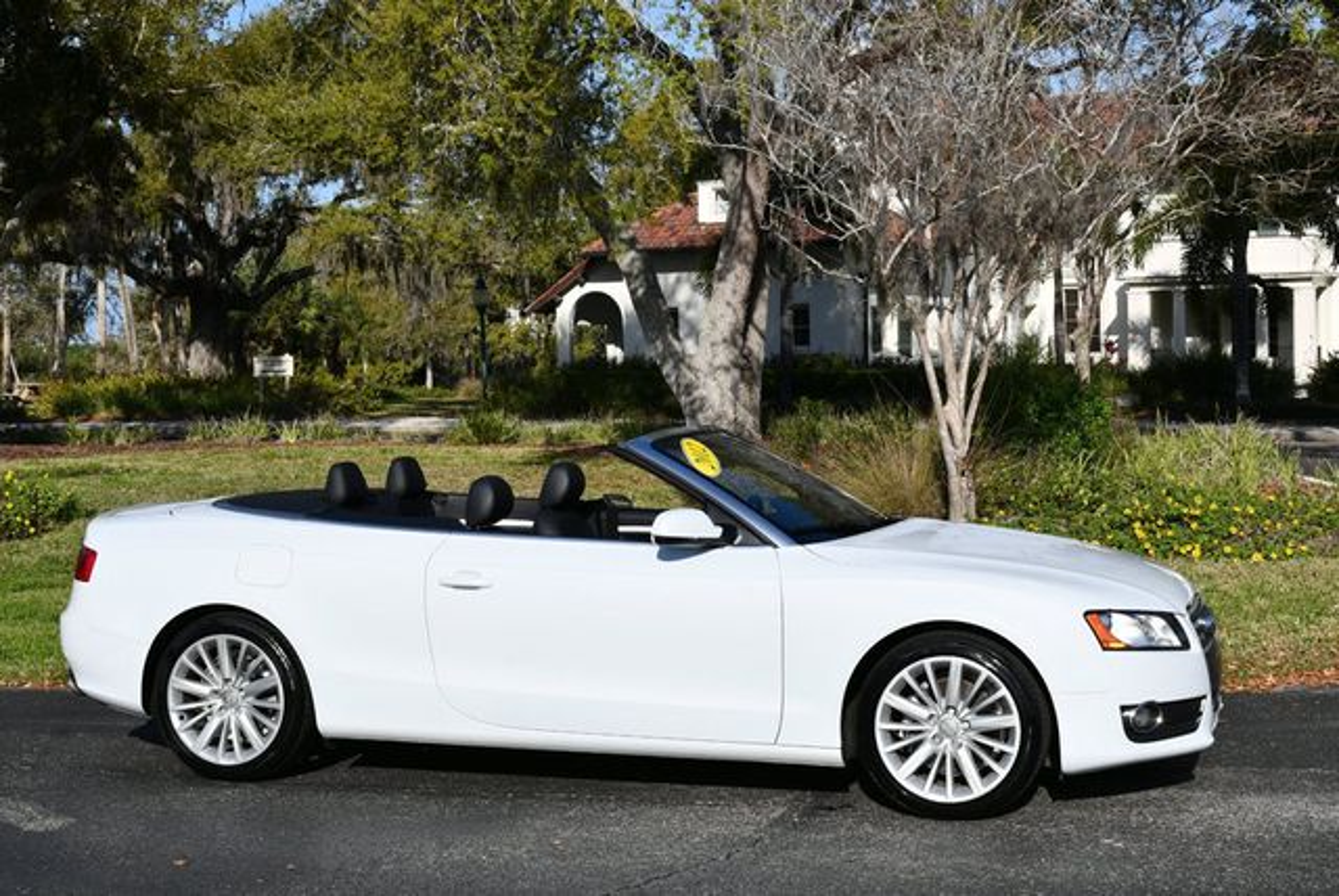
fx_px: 2085
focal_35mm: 56
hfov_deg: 35.6
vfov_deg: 24.2
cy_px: 448
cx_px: 670
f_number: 9
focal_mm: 28
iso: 100
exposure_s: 1/320
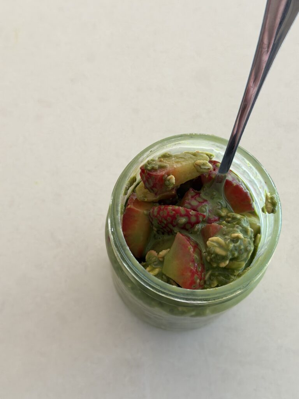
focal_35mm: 48
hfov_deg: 30.3
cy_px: 200
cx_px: 150
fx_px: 553
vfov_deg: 39.7
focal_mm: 6.76
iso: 200
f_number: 1.78
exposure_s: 1/60
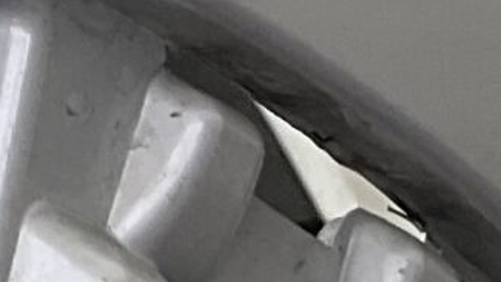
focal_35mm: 249
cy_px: -803
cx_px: -523
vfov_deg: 4.5
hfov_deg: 8.2
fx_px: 3309
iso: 25
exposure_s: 1/100
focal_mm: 3
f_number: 1.8
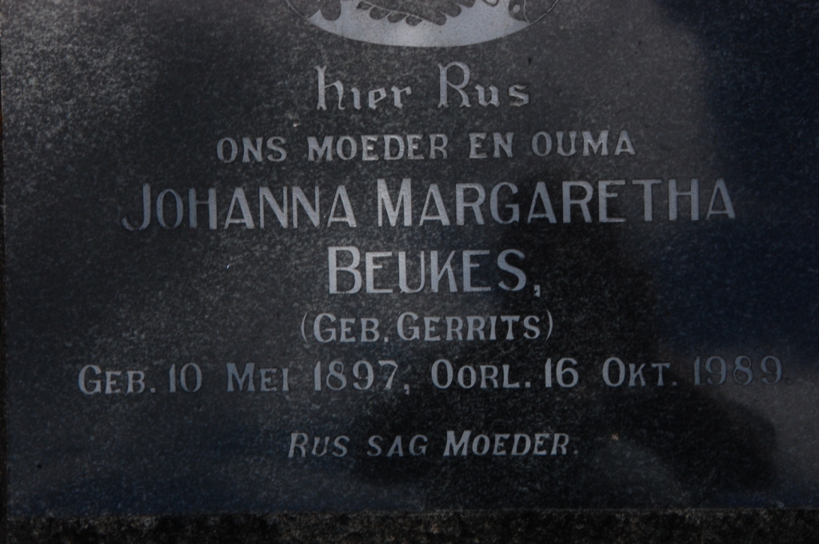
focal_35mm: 150
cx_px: 410
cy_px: 272
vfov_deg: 9.1
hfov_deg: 13.7
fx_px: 3410
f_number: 18
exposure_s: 1/125
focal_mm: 100
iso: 400
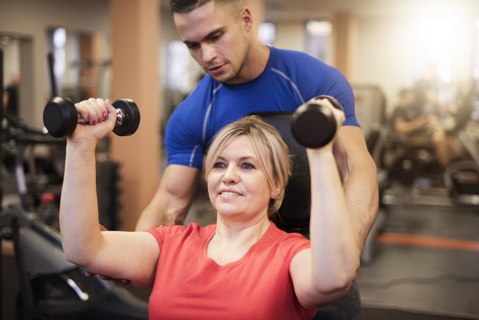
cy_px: 160
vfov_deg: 27.0
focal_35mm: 50
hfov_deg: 39.6
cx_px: 240
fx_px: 665
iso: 200
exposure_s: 1/125
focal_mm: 50
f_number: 2
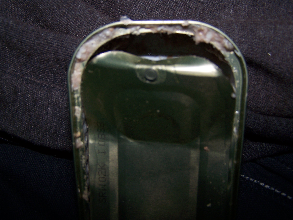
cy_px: 105
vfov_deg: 35.1
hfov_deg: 45.7
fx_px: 347
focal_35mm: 41
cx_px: 135
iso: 80
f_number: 2.8
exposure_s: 1/60
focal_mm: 6.3
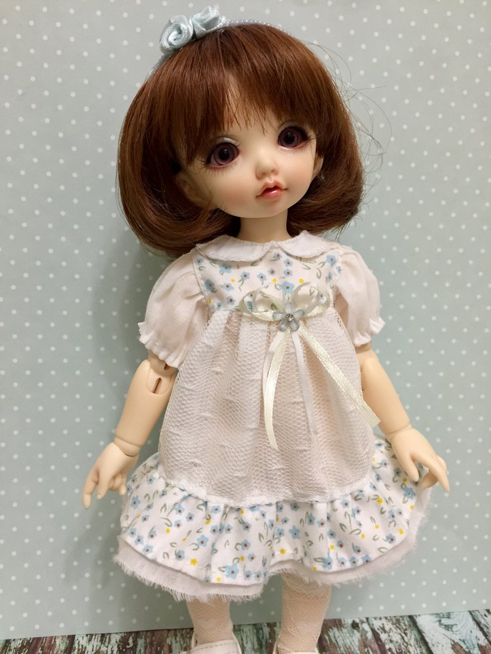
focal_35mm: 29
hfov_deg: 48.2
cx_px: 246
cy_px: 327
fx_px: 548
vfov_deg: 61.7
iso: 160
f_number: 2.2
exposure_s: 1/33
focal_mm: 4.15
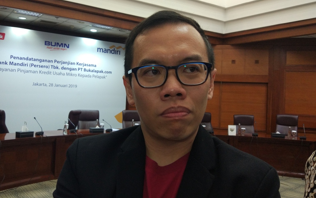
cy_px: 118
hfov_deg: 62.9
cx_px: 157
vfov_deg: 41.7
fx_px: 258
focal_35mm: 30
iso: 337
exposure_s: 1/33
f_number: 2
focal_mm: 4.26
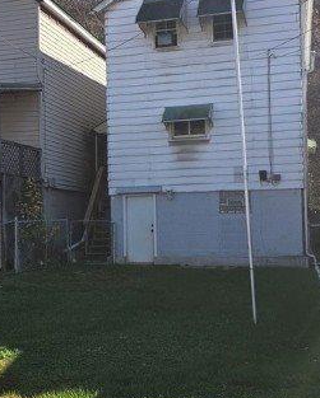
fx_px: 650
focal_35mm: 55
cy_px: 200
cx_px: 125
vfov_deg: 34.1
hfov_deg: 27.6
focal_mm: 6.3
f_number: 1.7
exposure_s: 1/481
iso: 12
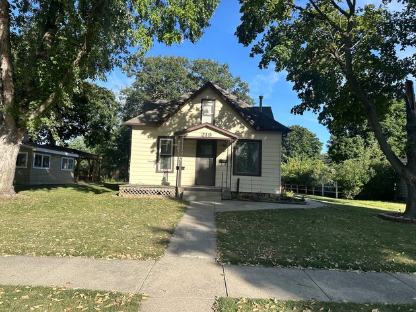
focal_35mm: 24
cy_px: 156
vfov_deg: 56.8
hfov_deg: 71.6
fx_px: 289
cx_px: 208
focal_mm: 6.86
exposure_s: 1/2591
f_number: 1.78
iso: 80
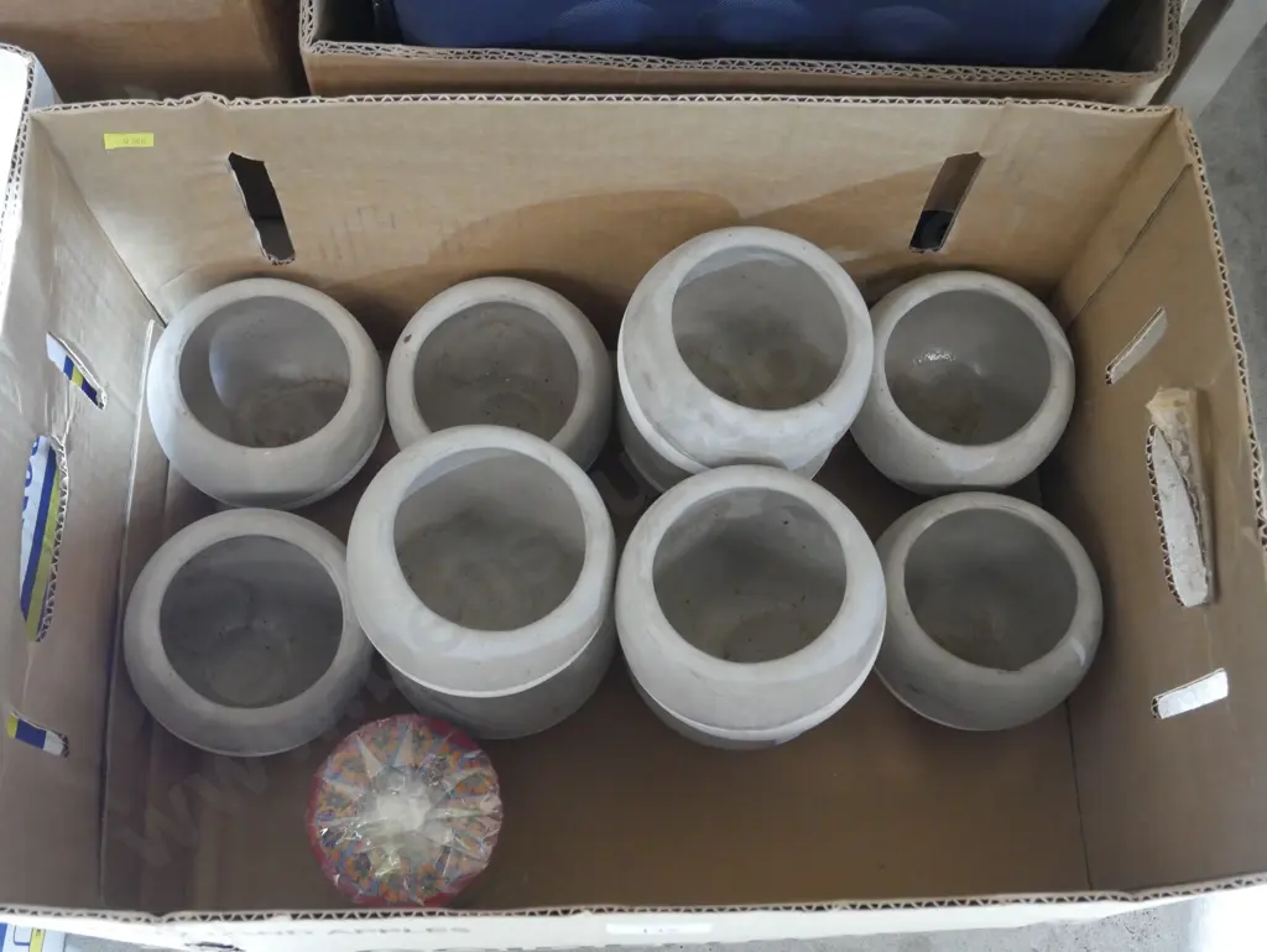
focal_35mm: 40
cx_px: 634
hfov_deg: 46.8
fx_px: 1465
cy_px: 476
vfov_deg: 36.0
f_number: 4.4
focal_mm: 20
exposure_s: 1/20
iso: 3200
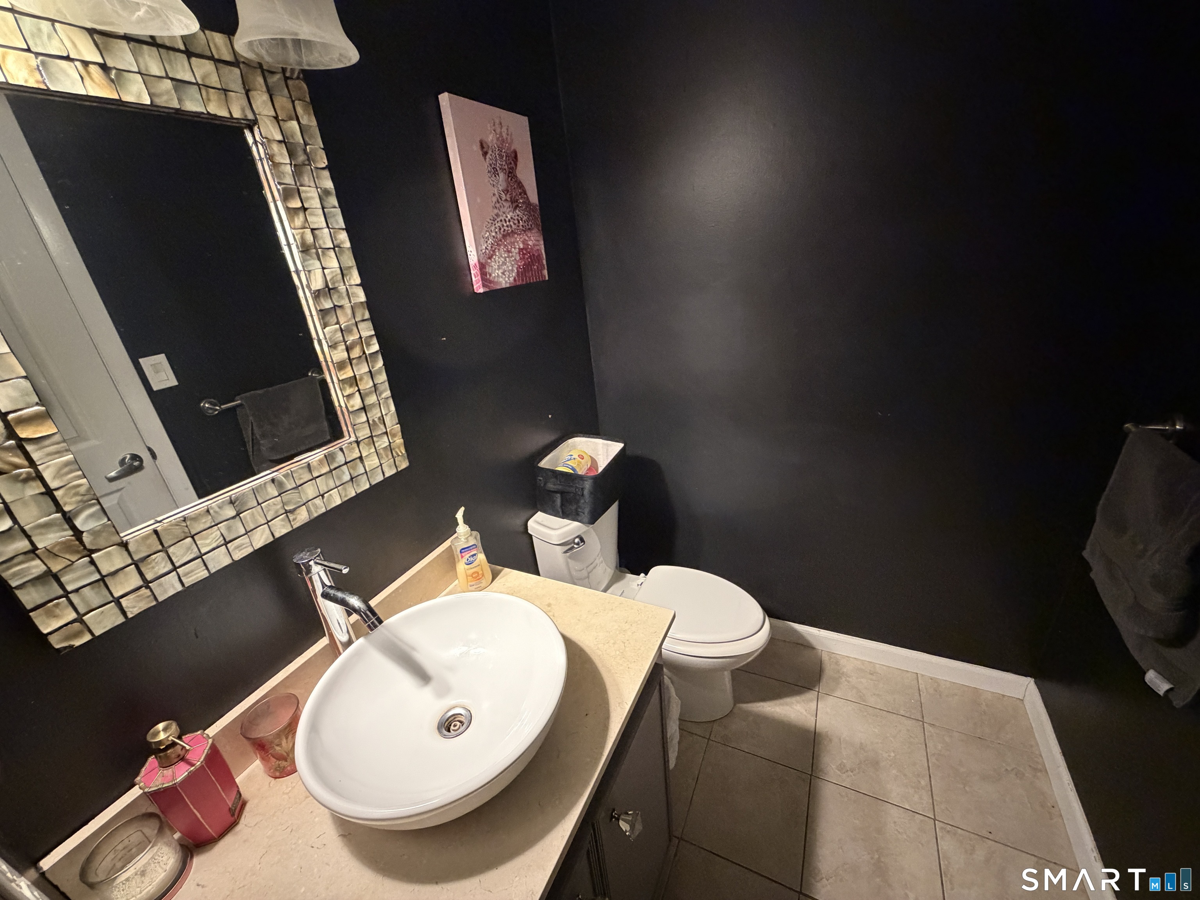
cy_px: 450
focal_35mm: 14
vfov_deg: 85.7
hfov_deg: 102.1
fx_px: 485
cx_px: 600
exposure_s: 1/40
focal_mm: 2.22
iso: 1000
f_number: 2.2
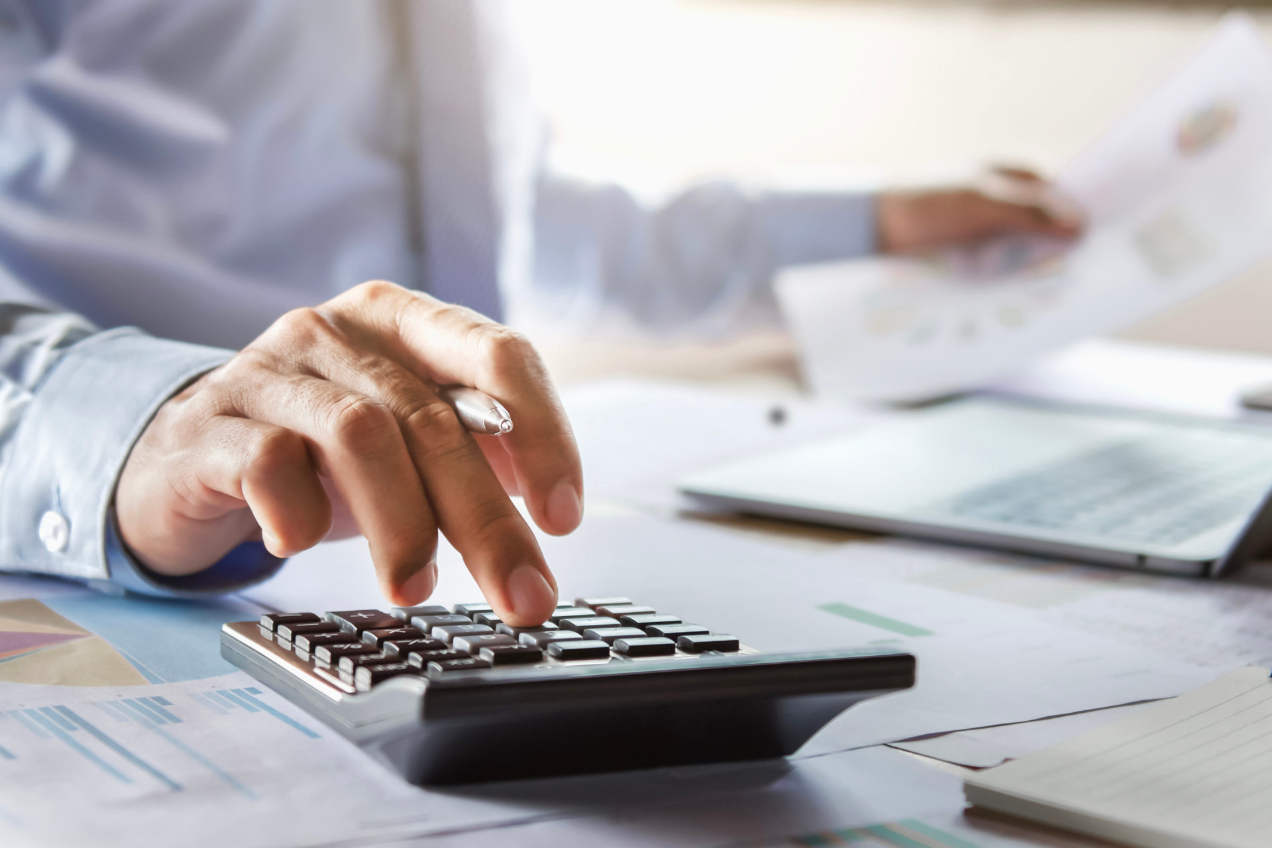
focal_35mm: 63
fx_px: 2226
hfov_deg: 31.9
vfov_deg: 21.6
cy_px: 424
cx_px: 636
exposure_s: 1/200
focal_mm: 42
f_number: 3.2
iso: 250
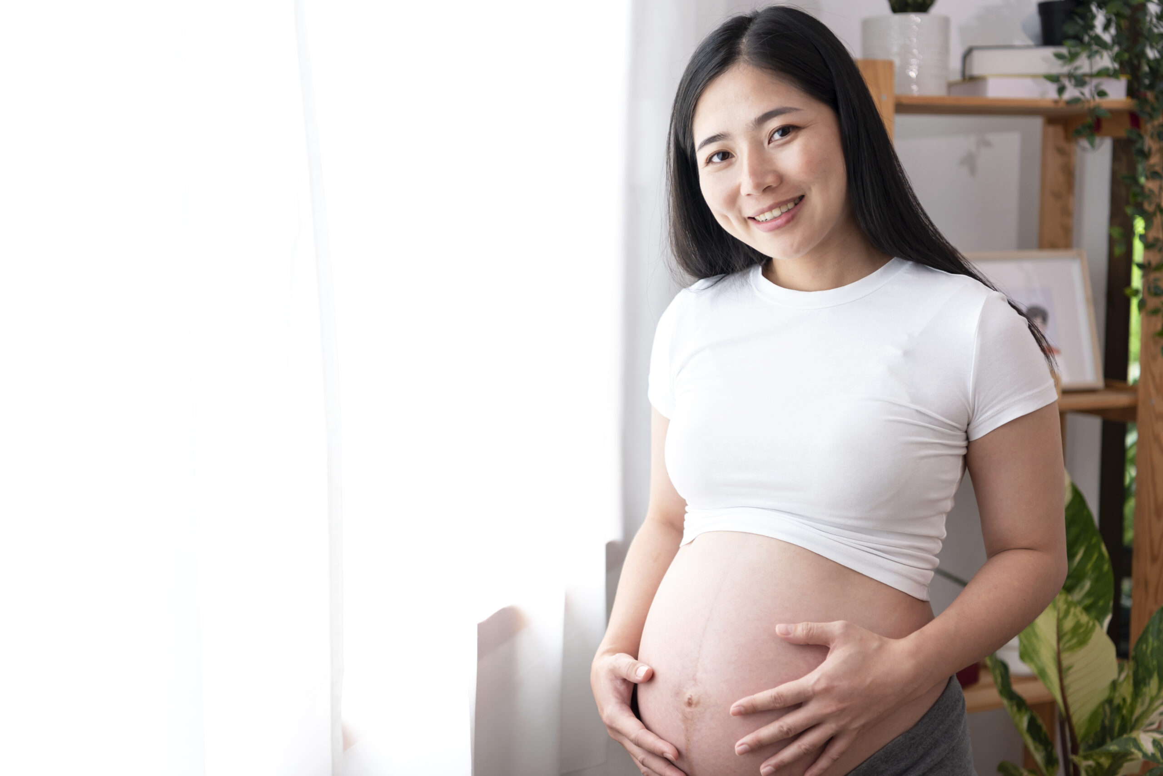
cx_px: 582
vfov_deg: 28.1
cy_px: 388
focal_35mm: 48
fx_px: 1551
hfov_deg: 41.1
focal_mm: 48
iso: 250
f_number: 3.2
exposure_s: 1/200
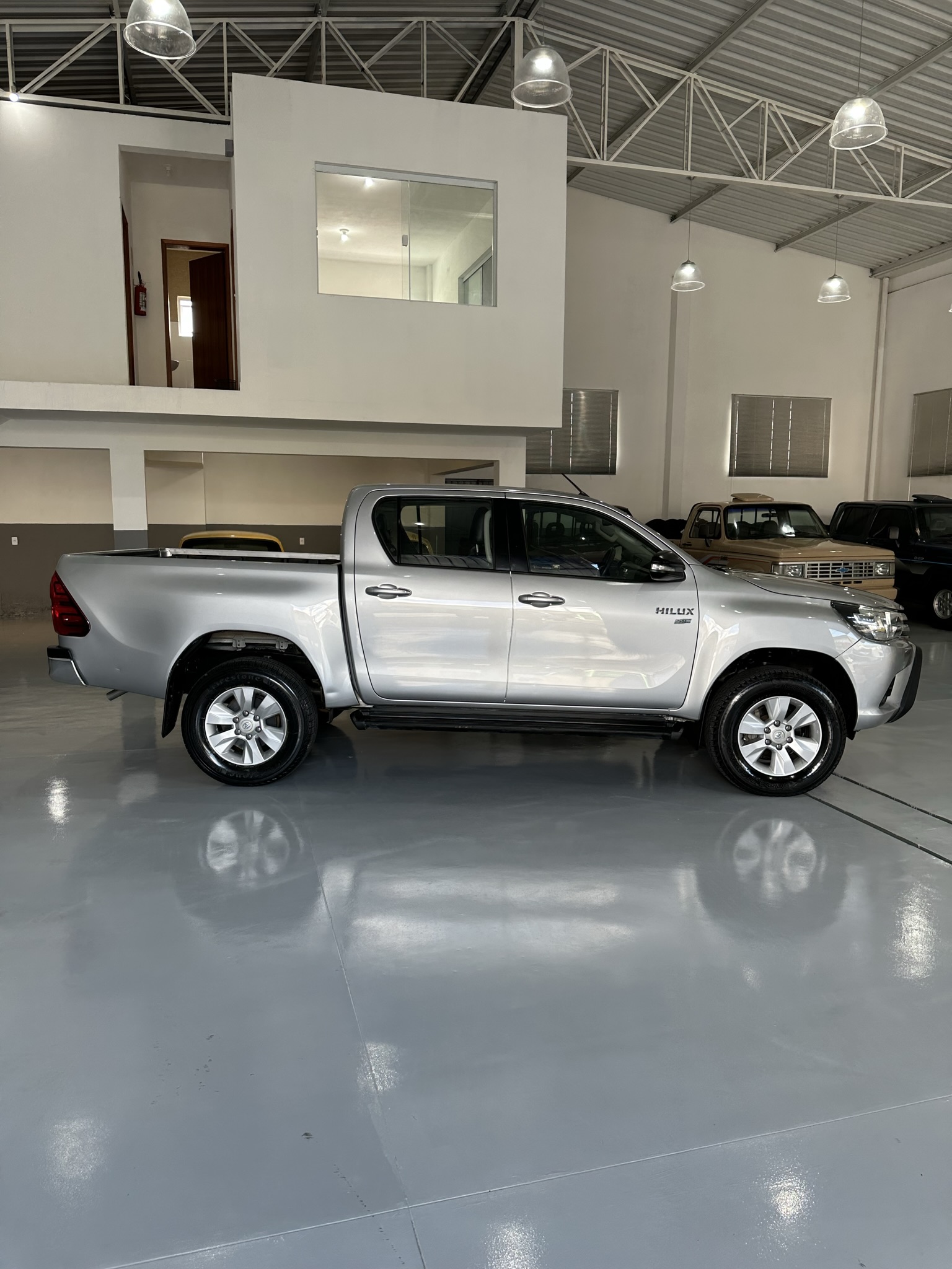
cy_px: 634
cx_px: 476
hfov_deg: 56.8
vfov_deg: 71.6
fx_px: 880
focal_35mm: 24
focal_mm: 6.86
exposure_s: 1/120
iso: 64
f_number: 1.78
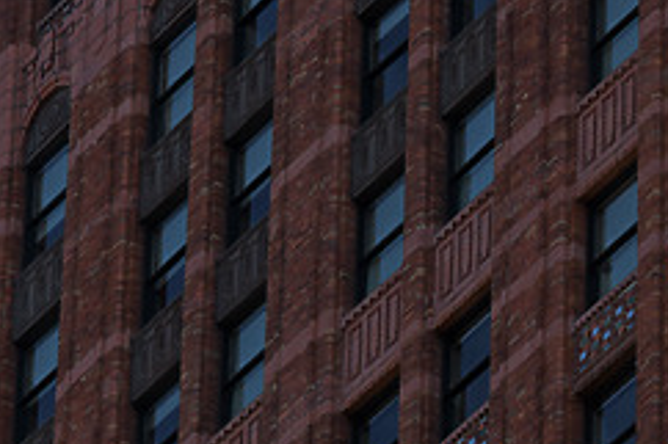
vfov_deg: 2.5
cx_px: 820
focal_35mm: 559
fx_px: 10365
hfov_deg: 3.7
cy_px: 648
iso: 100
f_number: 9
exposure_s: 1/320
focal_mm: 150
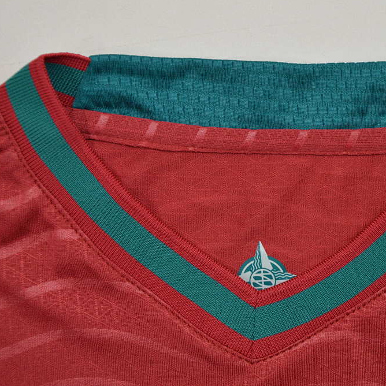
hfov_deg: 18.7
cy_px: 180
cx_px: 276
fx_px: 1169
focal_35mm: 93
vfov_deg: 18.7
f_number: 7.1
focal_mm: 45
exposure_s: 1/200
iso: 400
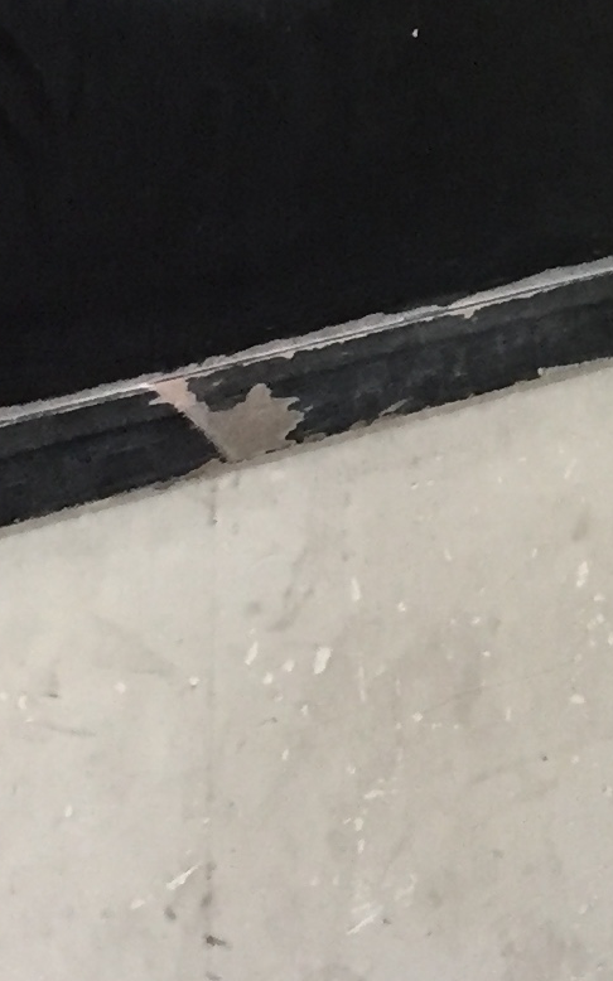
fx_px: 3449
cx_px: 1051
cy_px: -330
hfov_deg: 9.7
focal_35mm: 129
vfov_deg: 15.3
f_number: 2.2
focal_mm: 4.15
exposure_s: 1/33
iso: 250
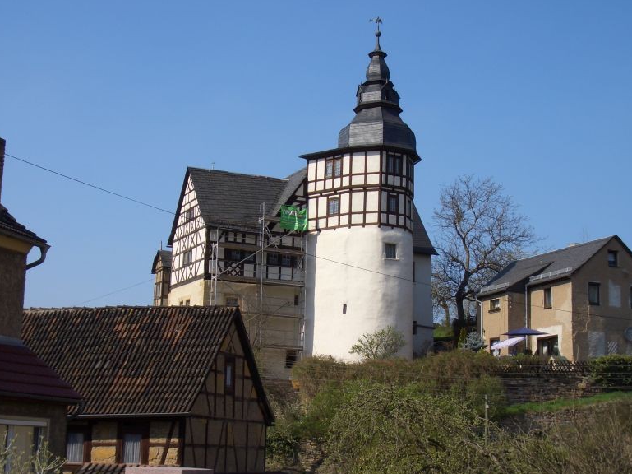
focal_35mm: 51
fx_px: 931
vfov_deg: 28.5
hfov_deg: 37.5
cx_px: 320
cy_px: 244
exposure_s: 1/320
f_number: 5
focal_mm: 8.2
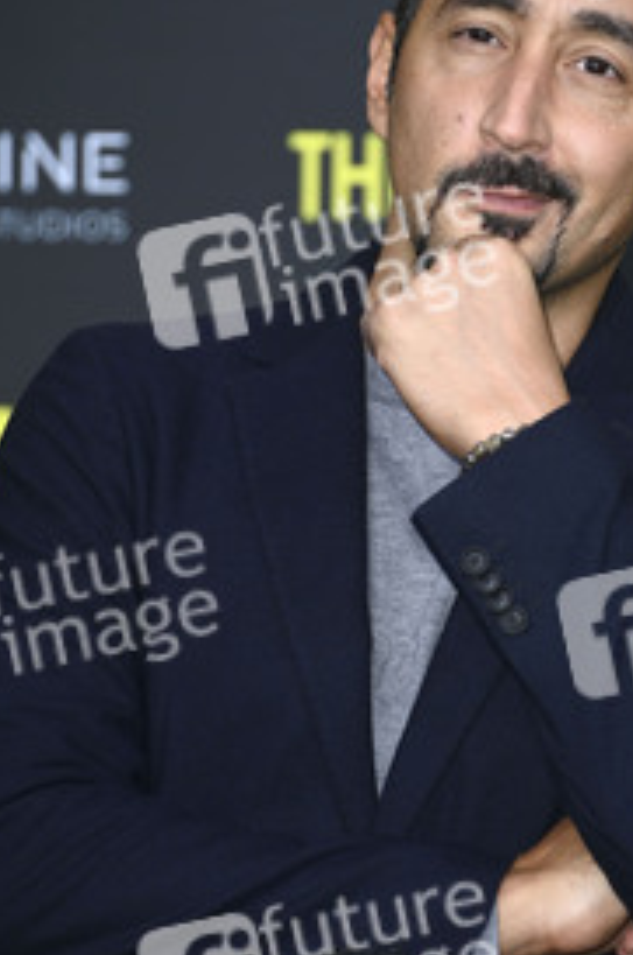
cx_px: 420
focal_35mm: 308
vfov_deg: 6.7
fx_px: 8154
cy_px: 441
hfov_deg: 4.4
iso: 640
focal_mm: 210
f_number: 5.6
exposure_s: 1/250
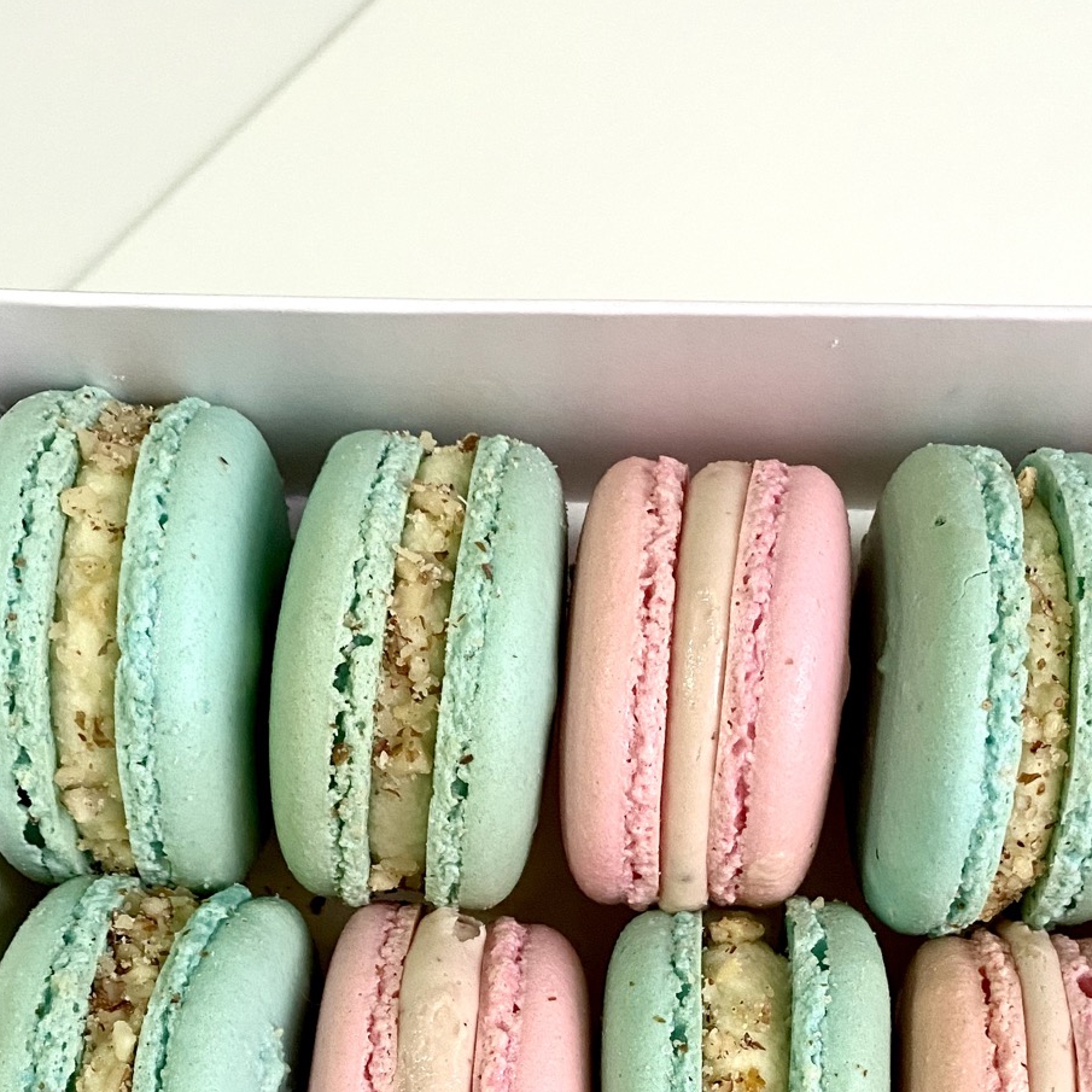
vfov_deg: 30.7
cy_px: 1061
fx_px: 1856
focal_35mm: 52
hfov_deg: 32.3
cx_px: 794
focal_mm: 4.25
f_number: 1.8
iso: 125
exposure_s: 1/50
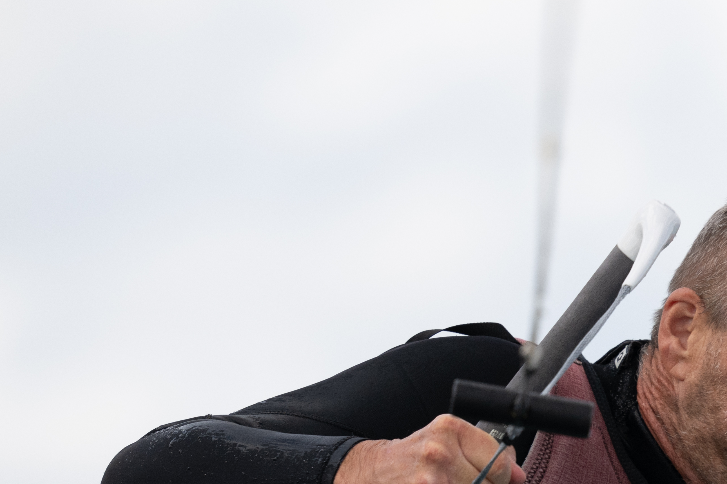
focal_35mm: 1279
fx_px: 25825
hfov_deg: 1.6
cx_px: 811
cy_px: 723
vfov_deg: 1.1
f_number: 5
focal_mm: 400
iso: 320
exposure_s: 1/2000
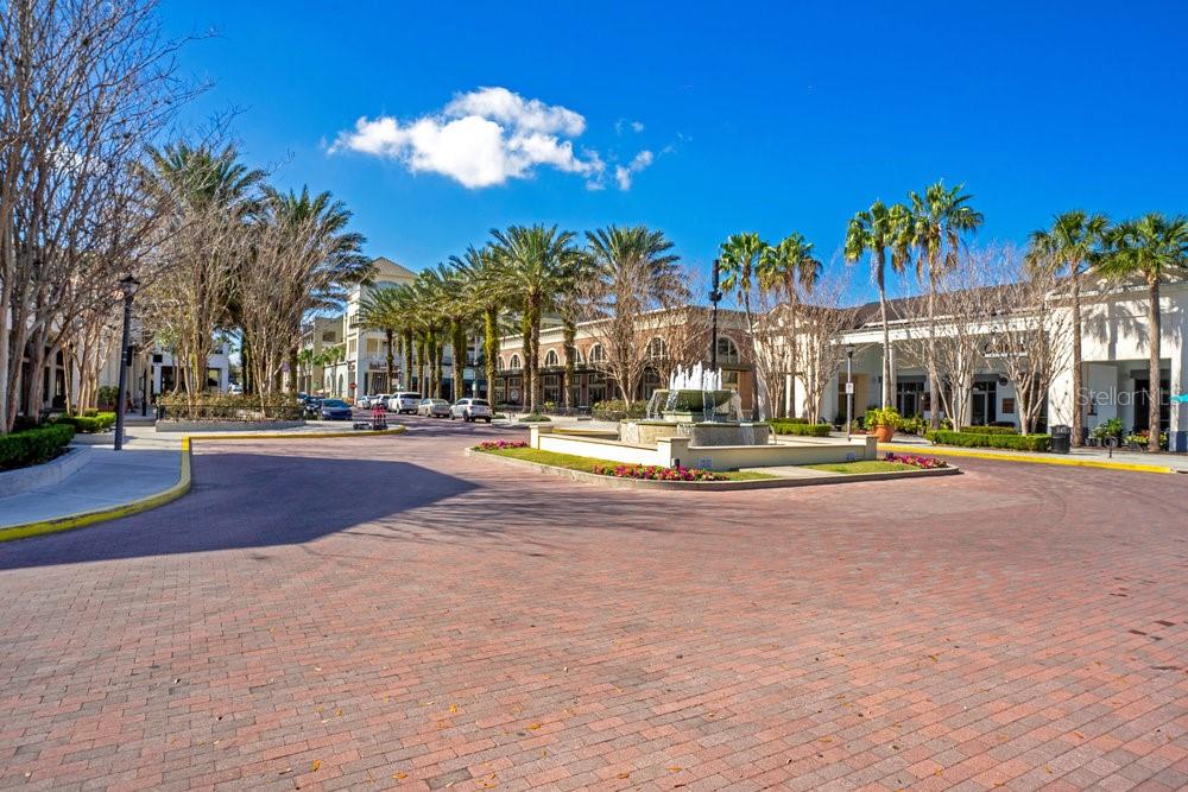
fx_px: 693
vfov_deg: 59.5
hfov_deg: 81.2
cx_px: 594
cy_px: 396
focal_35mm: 21
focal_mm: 21
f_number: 10
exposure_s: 1/200
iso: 100
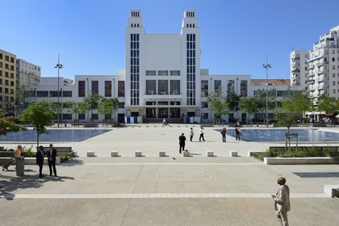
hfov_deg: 73.7
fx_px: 226
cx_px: 170
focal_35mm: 24
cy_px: 113
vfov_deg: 53.1
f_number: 11
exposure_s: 1/320
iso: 200
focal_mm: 24
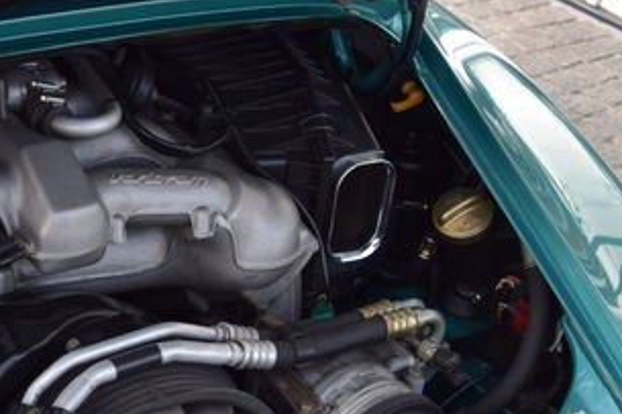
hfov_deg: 15.4
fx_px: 2284
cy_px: 308
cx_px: 112
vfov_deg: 10.3
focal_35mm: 132
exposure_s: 1/250
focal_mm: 35
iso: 320
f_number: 8
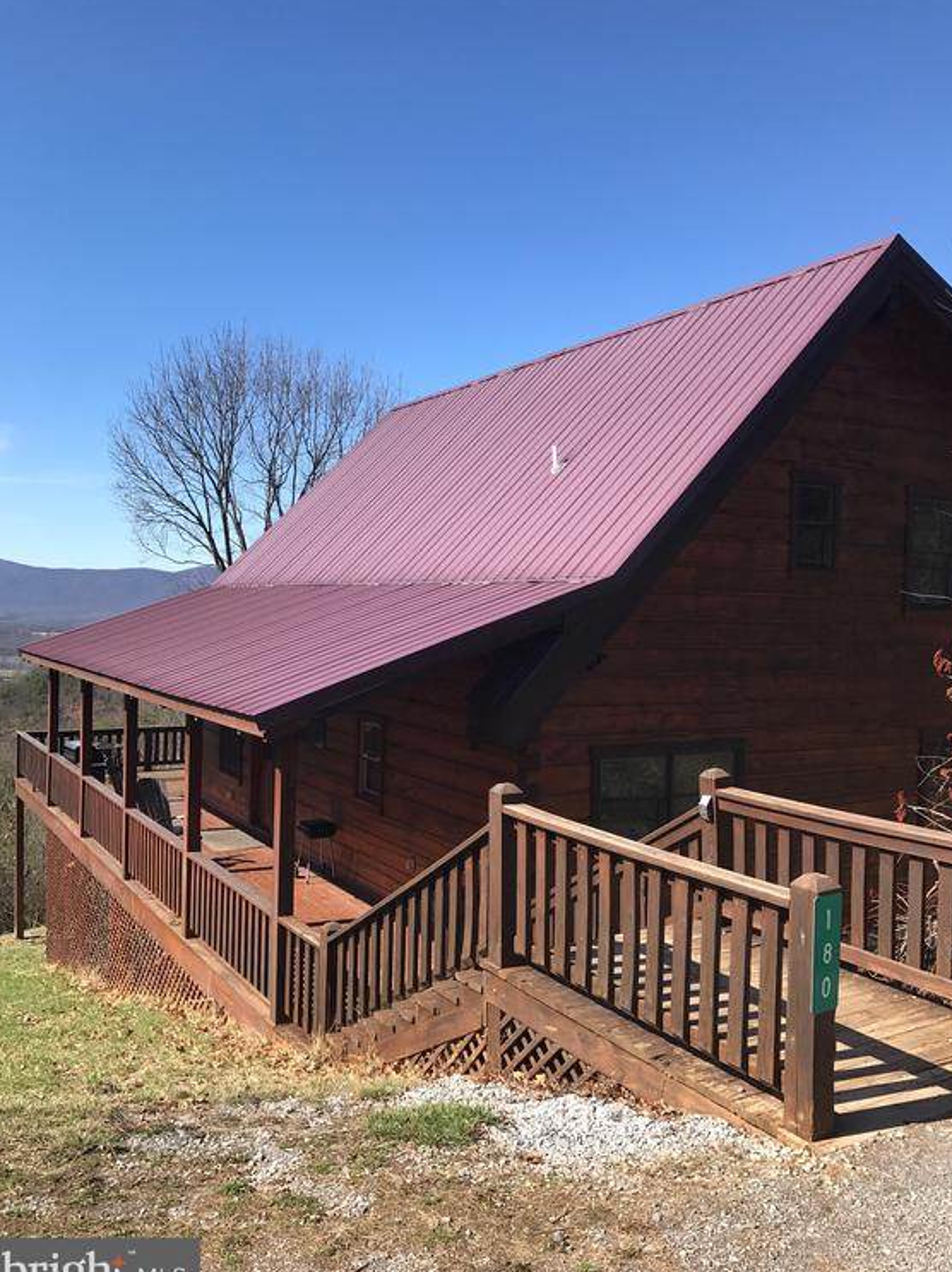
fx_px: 1064
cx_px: 479
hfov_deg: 48.2
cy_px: 650
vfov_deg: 61.7
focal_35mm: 29
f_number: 1.8
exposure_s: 1/1330
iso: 20
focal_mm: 3.99
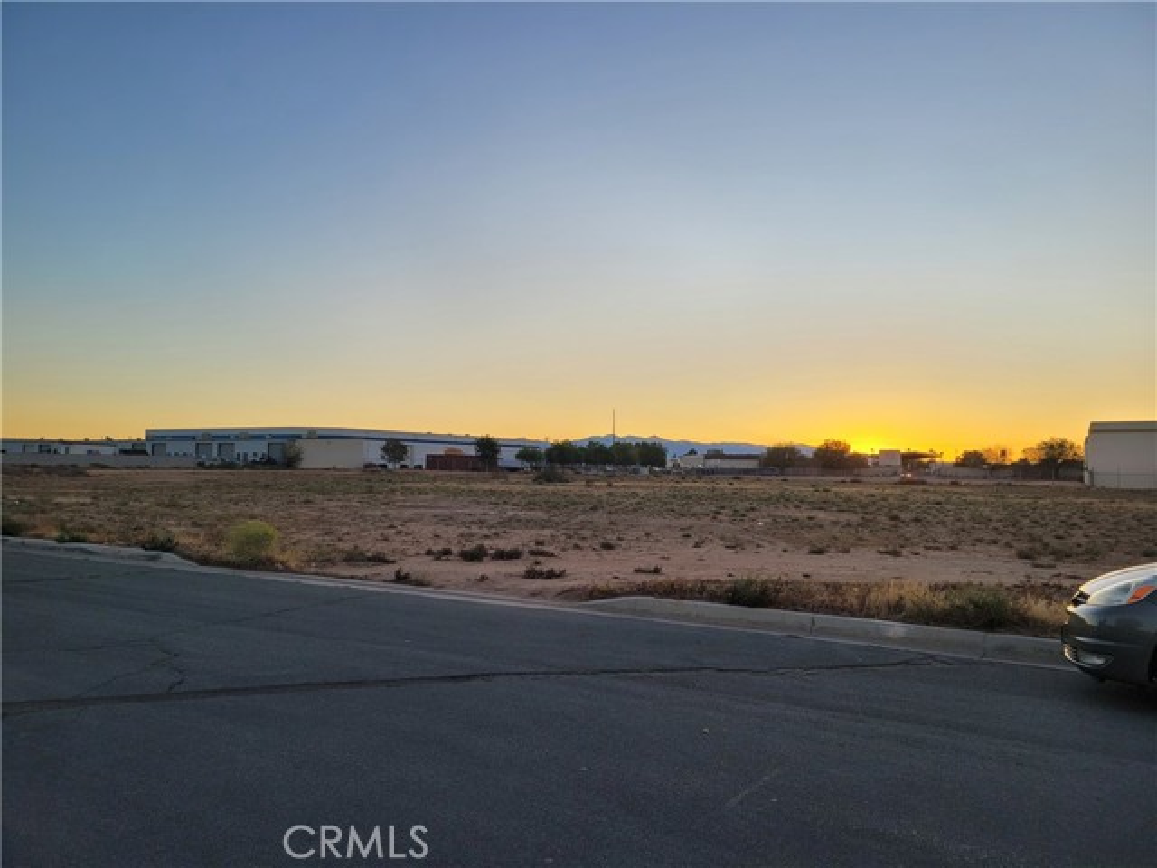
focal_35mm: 26
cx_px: 578
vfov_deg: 53.1
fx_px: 869
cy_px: 434
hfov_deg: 67.3
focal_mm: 5.4
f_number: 1.8
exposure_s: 1/696
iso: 40
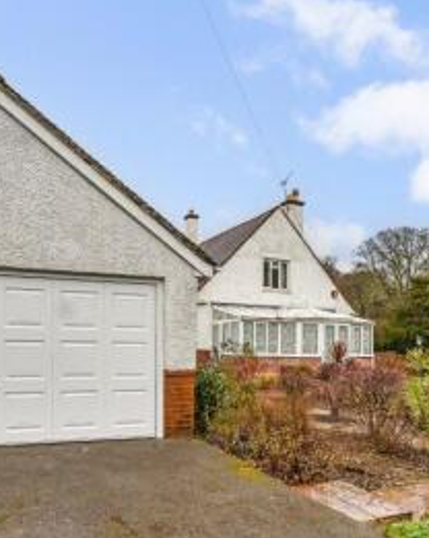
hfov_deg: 57.6
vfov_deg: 69.7
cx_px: 151
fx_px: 382
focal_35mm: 24
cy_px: 323
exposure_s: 1/400
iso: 640
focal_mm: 14
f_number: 9
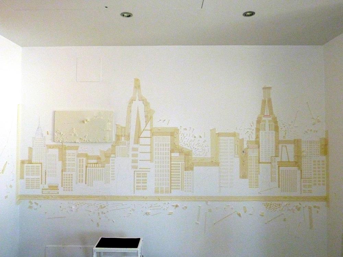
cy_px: 128
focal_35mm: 25
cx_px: 172
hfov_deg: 69.4
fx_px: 248
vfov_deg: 54.9
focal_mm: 4.1
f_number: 4.5
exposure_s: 1/500
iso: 800
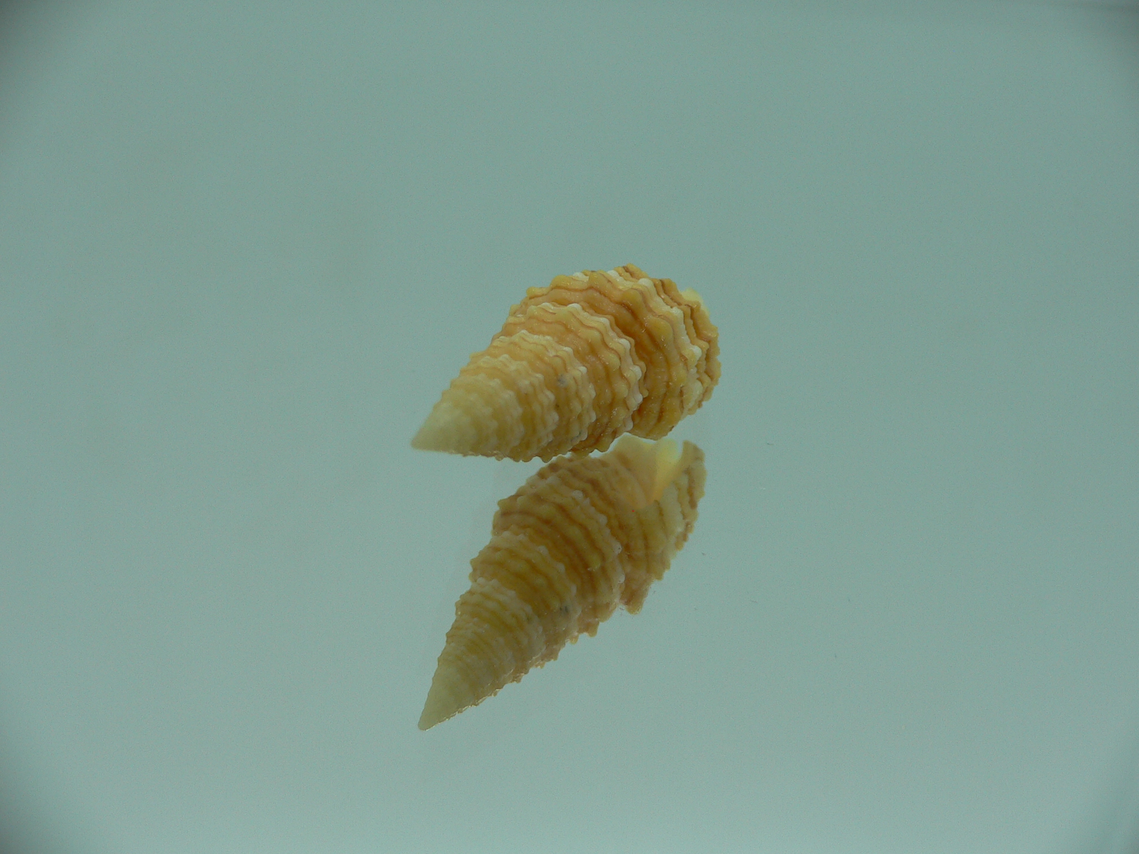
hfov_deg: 52.6
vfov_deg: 40.7
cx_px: 570
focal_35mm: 35
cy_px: 427
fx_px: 1152
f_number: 2.8
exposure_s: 1/80
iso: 80
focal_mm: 4.6
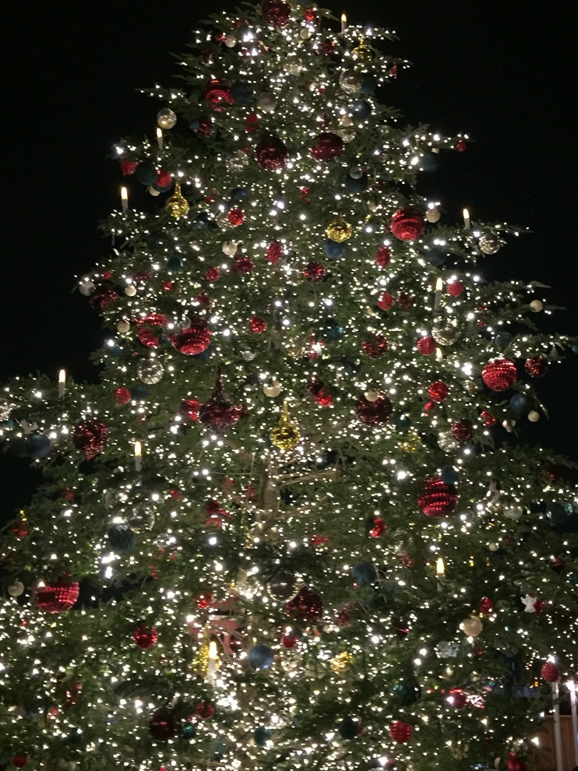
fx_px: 891
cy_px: 389
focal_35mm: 40
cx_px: 318
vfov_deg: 46.8
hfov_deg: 35.9
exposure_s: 1/20
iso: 250
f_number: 2.2
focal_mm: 4.15
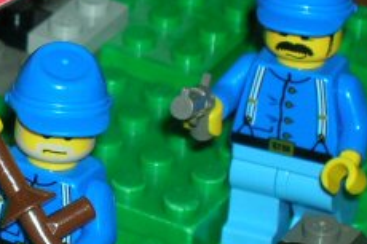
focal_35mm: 303
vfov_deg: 4.5
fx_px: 3087
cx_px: -64
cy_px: 140
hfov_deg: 6.8
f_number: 4.4
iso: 50
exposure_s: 1/60.1
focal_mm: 14.3
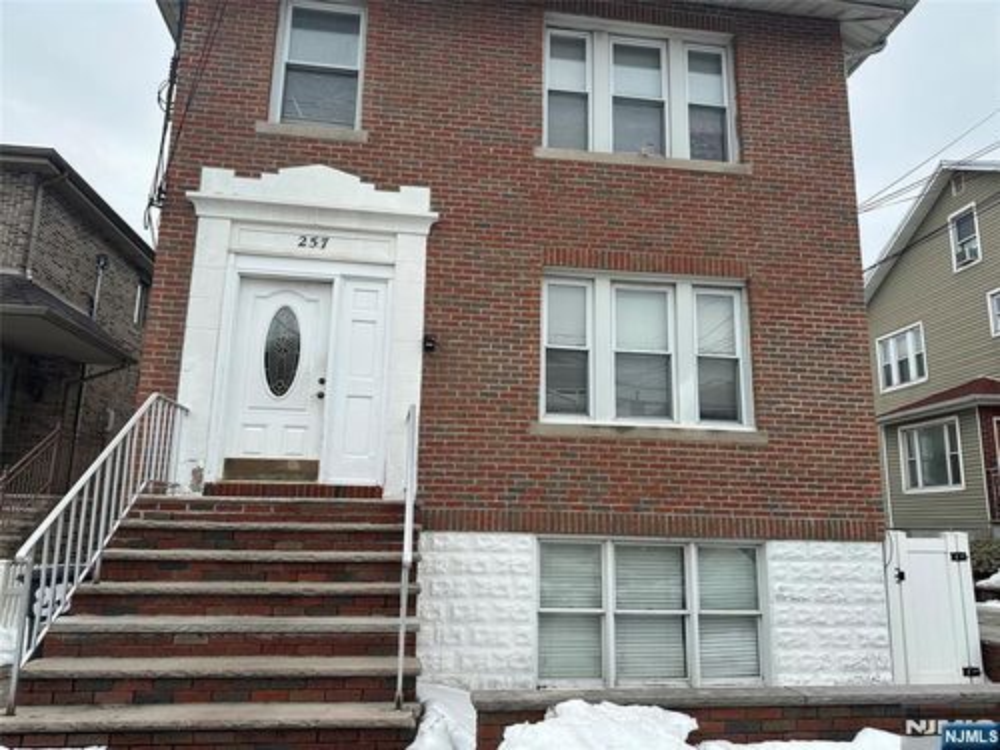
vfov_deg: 56.8
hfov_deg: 71.6
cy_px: 375
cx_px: 500
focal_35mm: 24
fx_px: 693
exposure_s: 1/1845
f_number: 1.78
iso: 80
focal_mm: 6.86
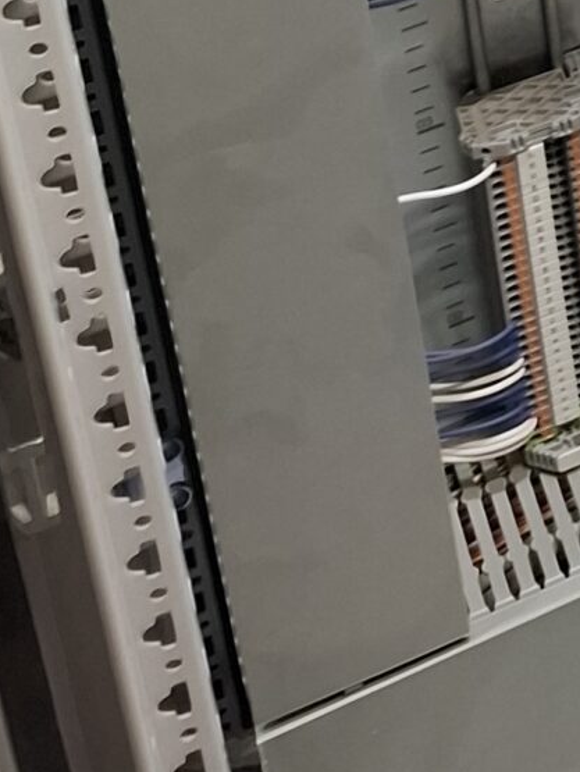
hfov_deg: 12.2
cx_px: 1192
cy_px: -971
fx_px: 2365
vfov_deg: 14.1
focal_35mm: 106
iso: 250
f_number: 1.8
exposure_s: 1/33
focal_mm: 5.54
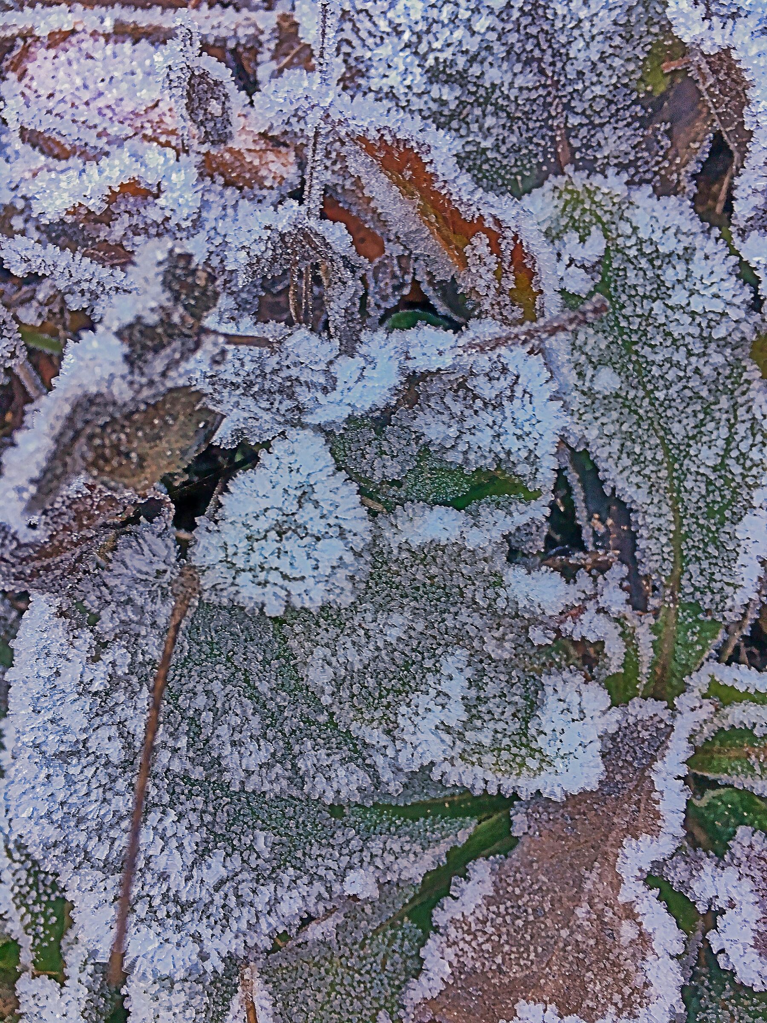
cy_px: 512
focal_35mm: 29
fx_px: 857
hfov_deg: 48.2
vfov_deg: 61.7
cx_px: 384
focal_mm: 4.15
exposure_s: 1/33
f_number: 2.2
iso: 25
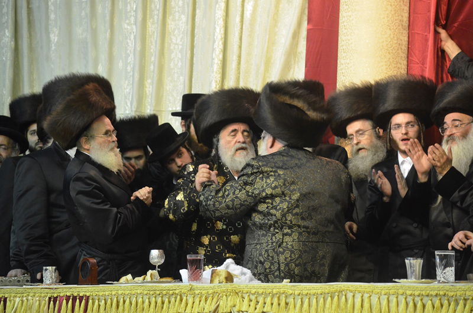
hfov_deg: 11.4
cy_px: 156
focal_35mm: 180
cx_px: 236
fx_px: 2360
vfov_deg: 7.6
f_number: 4.8
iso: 3200
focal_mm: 120
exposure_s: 1/125
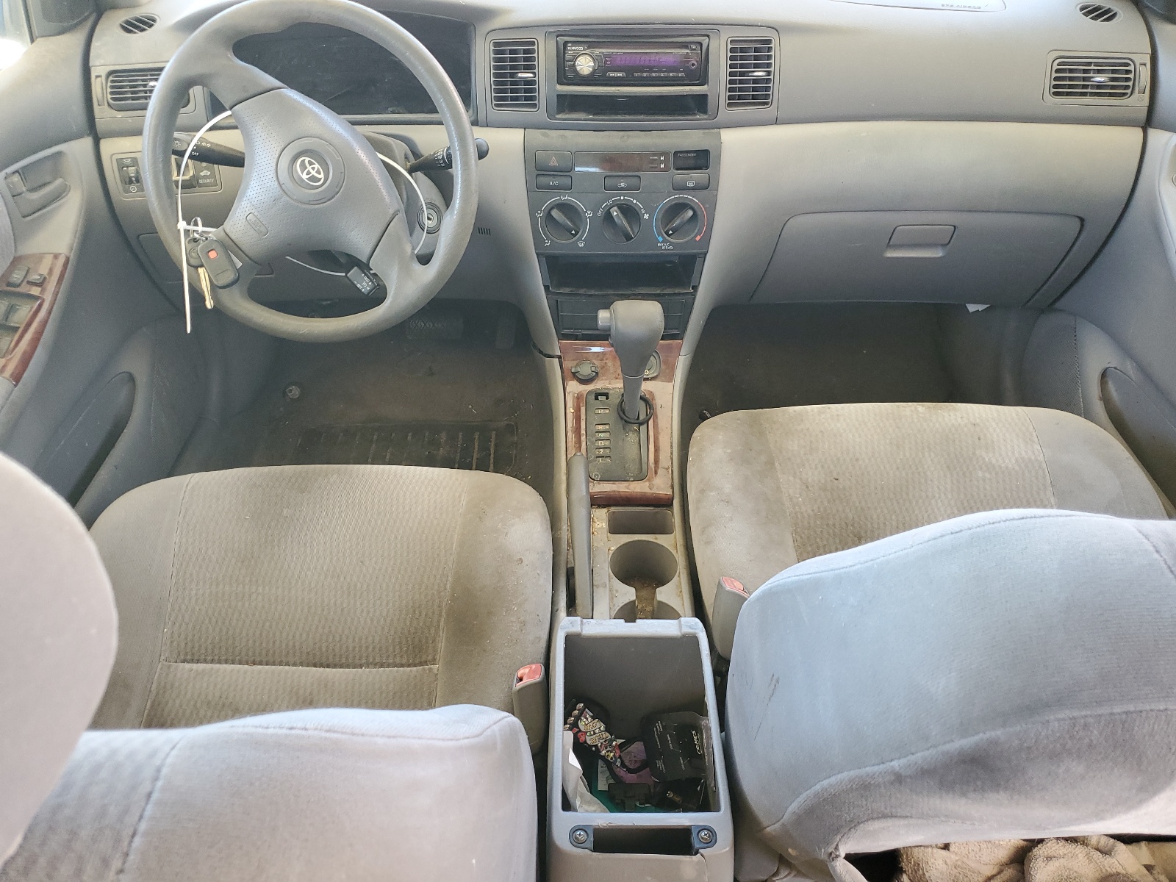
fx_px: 883
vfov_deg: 53.1
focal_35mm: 26
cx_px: 588
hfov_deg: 67.3
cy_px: 441
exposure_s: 1/60.2
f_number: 1.5
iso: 117
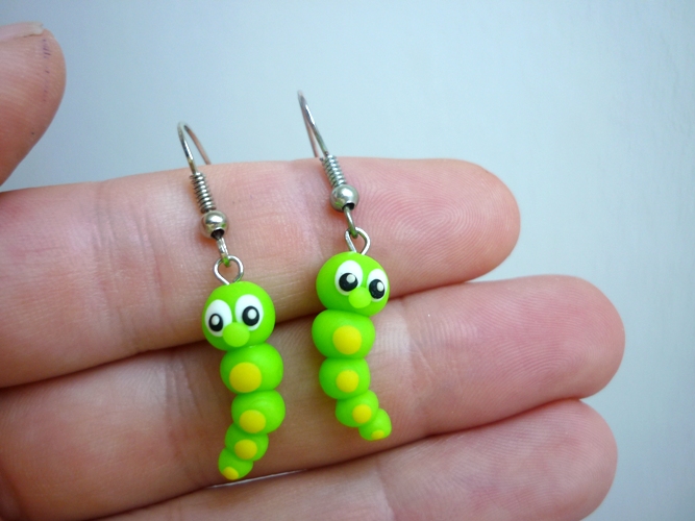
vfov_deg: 42.9
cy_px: 260
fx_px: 662
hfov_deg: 55.4
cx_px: 348
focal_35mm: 33
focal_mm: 5.5
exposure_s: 1/40
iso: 80
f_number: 2.8
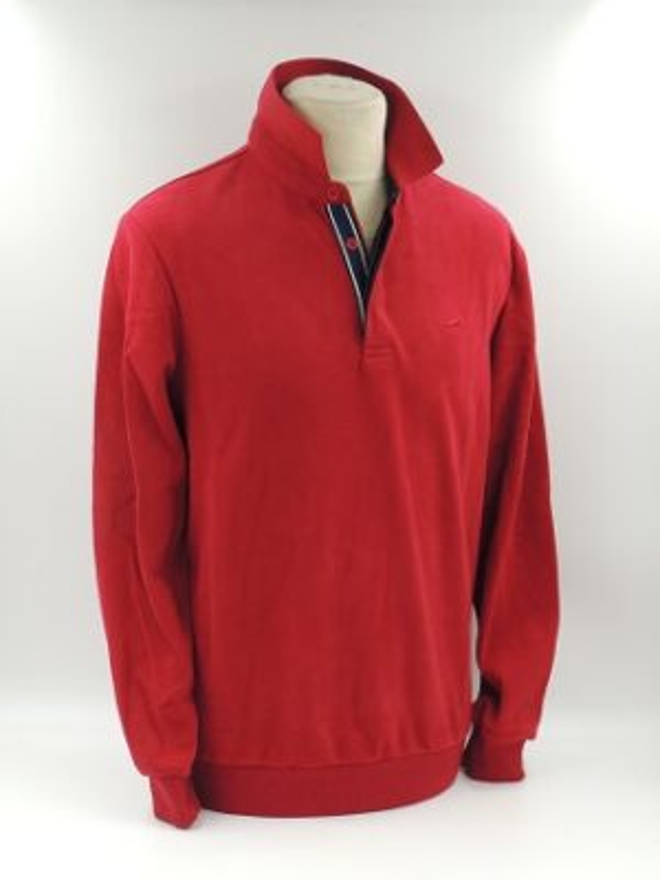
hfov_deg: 33.6
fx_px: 1093
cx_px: 330
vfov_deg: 43.9
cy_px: 440
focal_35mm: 43
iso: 125
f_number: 3.4
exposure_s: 1/50
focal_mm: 7.6
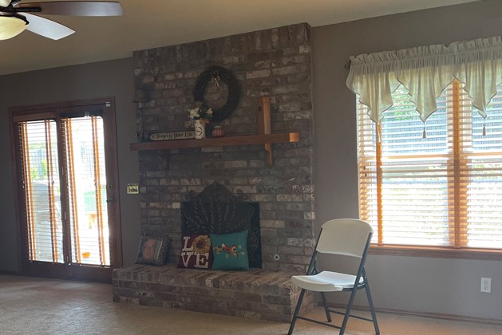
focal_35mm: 44
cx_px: 183
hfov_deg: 44.1
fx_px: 614
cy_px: 197
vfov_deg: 30.5
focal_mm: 4.2
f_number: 1.6
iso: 100
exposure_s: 1/60
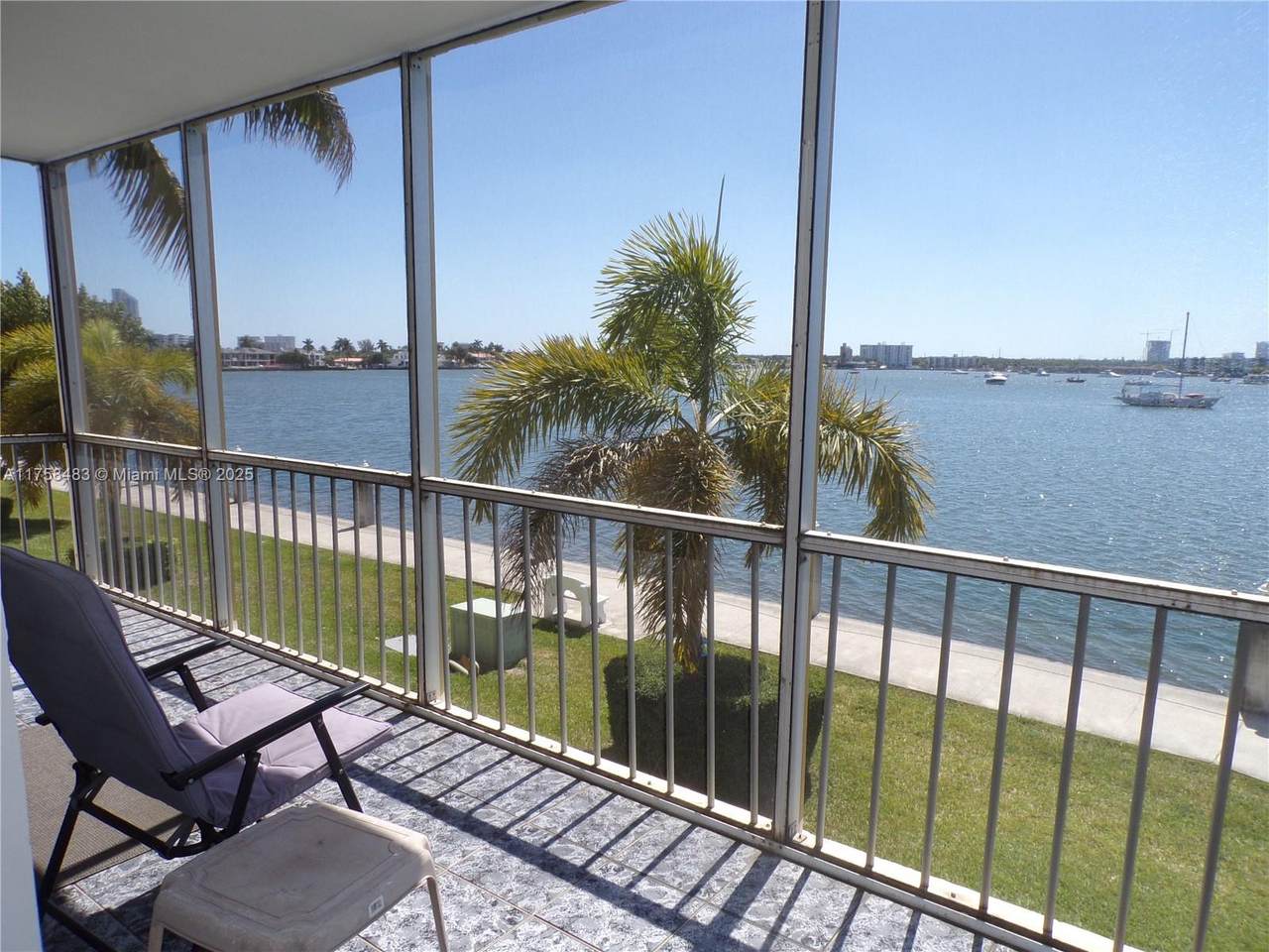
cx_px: 634
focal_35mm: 24
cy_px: 476
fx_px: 880
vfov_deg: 56.8
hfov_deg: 71.6
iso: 80
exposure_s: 1/280
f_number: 5.8
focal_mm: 4.3
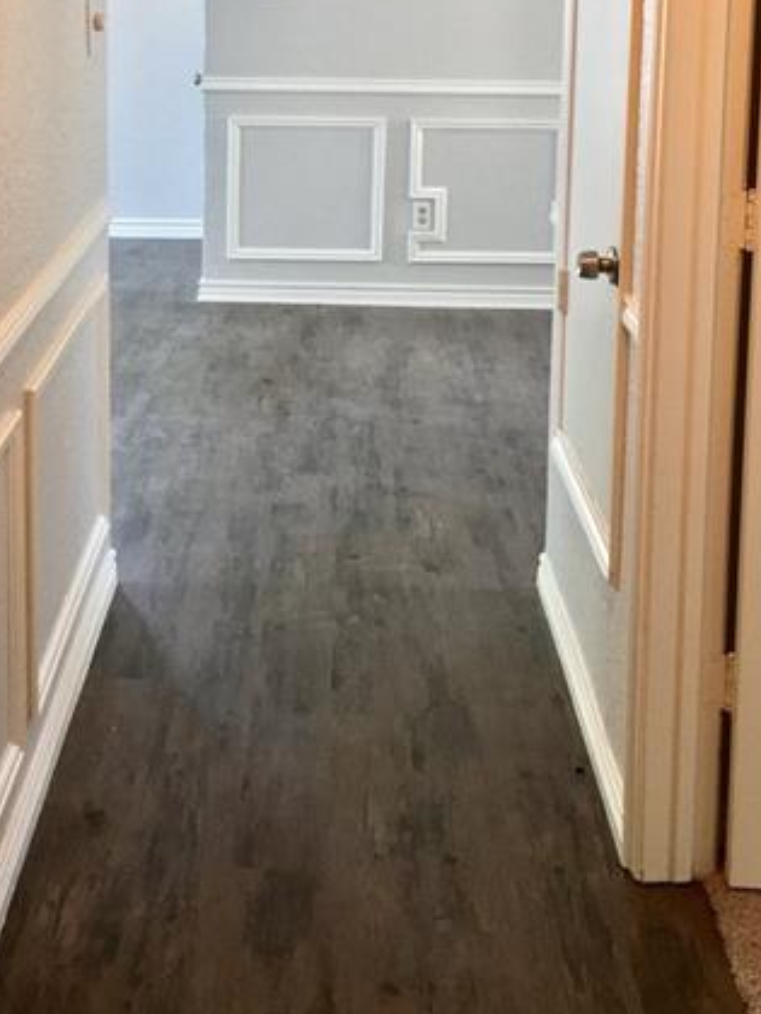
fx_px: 1554
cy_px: 167
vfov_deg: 34.8
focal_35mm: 53
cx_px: 297
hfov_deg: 27.5
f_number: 2.2
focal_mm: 4.15
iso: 200
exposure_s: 1/24
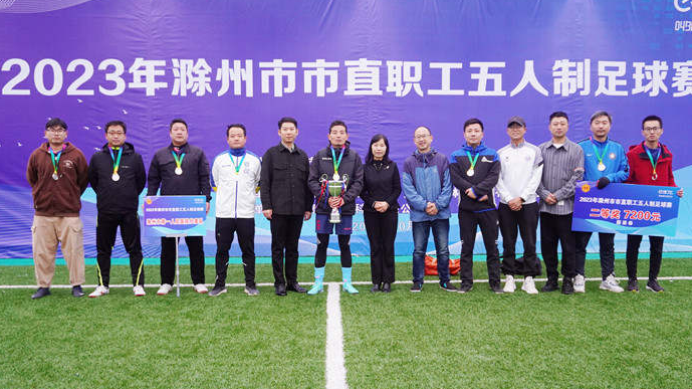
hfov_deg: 58.7
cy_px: 196
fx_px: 615
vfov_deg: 35.1
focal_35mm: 34
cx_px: 349
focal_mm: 21
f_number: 4
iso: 640
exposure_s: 1/160
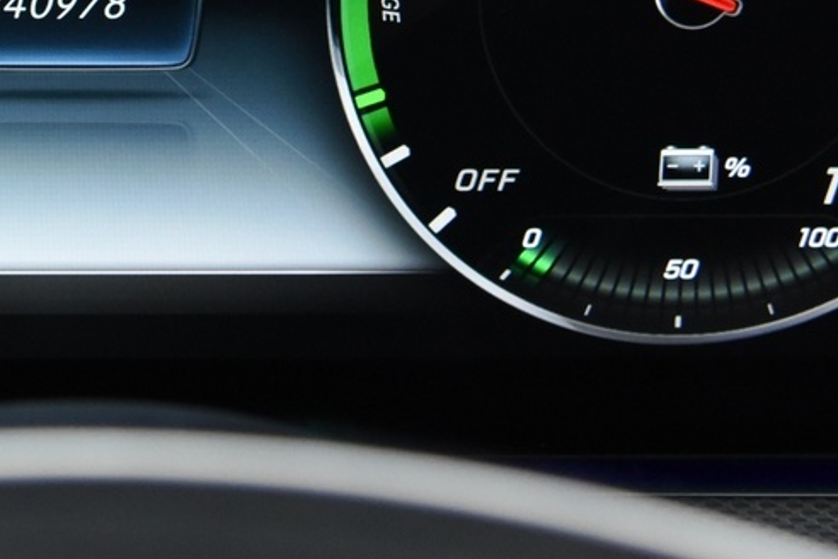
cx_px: 56
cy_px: -109
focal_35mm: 125
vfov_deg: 10.8
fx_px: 2909
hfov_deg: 16.1
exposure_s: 1/30
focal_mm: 38
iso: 4000
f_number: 4
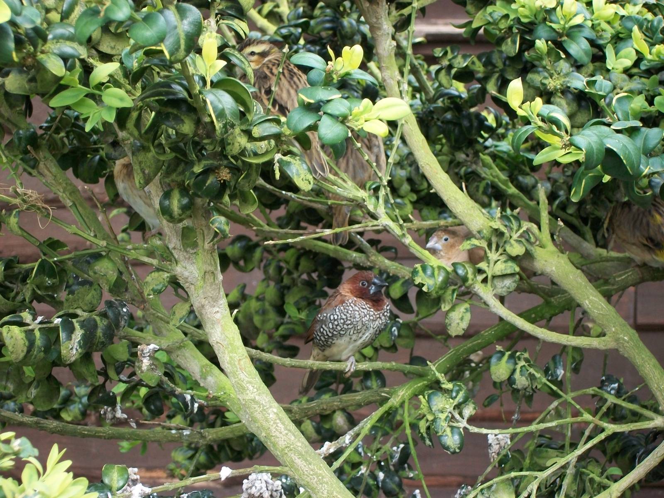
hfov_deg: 20.4
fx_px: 1841
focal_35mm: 96
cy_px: 249
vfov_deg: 15.4
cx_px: 332
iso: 153
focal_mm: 17.1
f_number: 5.2
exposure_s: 1/60
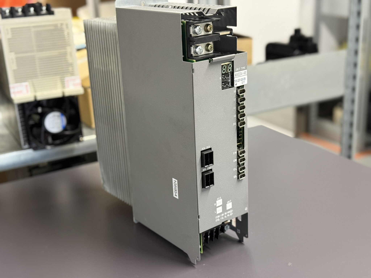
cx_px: 186
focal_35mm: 48
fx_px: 514
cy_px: 139
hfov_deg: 39.7
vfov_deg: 30.3
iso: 250
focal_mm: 6.76
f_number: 1.78
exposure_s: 1/33
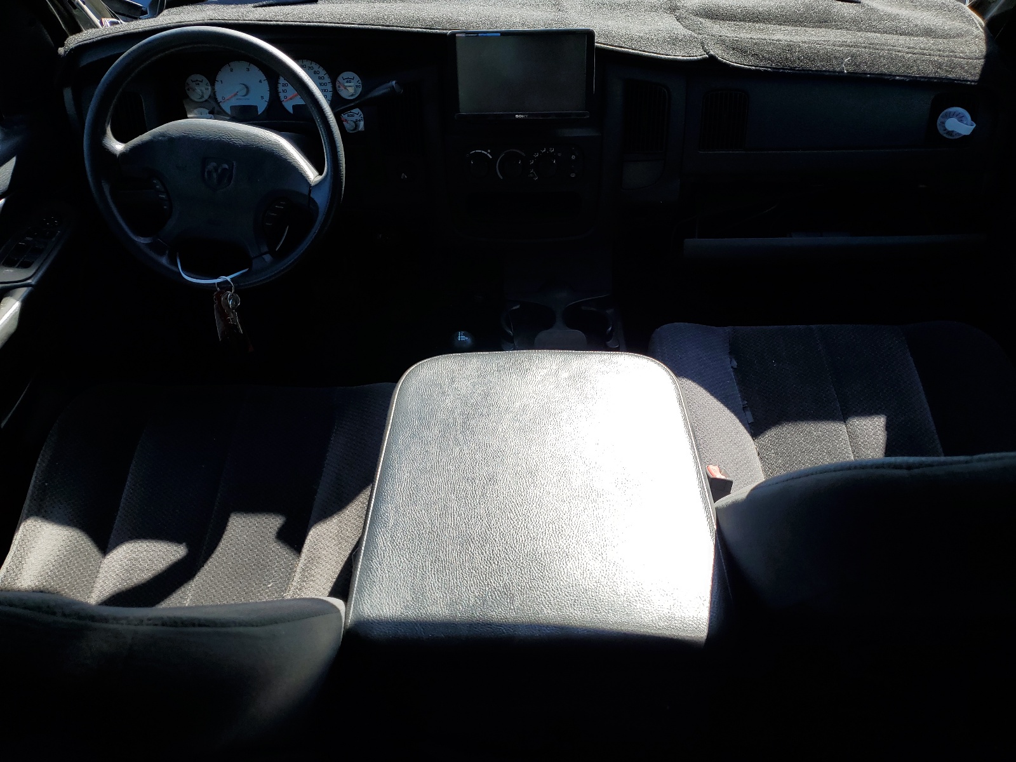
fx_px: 763
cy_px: 381
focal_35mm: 26
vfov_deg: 53.1
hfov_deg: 67.3
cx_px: 508
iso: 50
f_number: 1.5
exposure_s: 1/1000
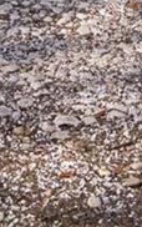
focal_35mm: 197
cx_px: 112
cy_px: -424
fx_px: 1218
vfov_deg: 8.9
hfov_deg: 6.7
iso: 320
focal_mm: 22
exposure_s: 1/125
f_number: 8
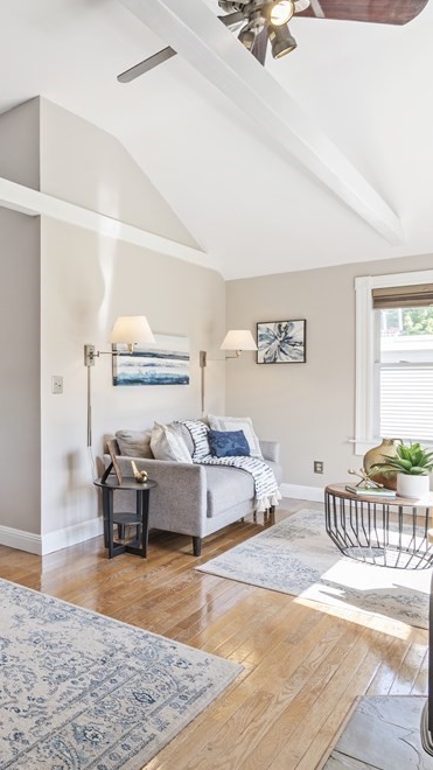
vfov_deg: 71.9
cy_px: 384
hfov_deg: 36.2
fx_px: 531
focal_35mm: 26
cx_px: -64
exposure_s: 1/4
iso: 320
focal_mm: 16
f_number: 8
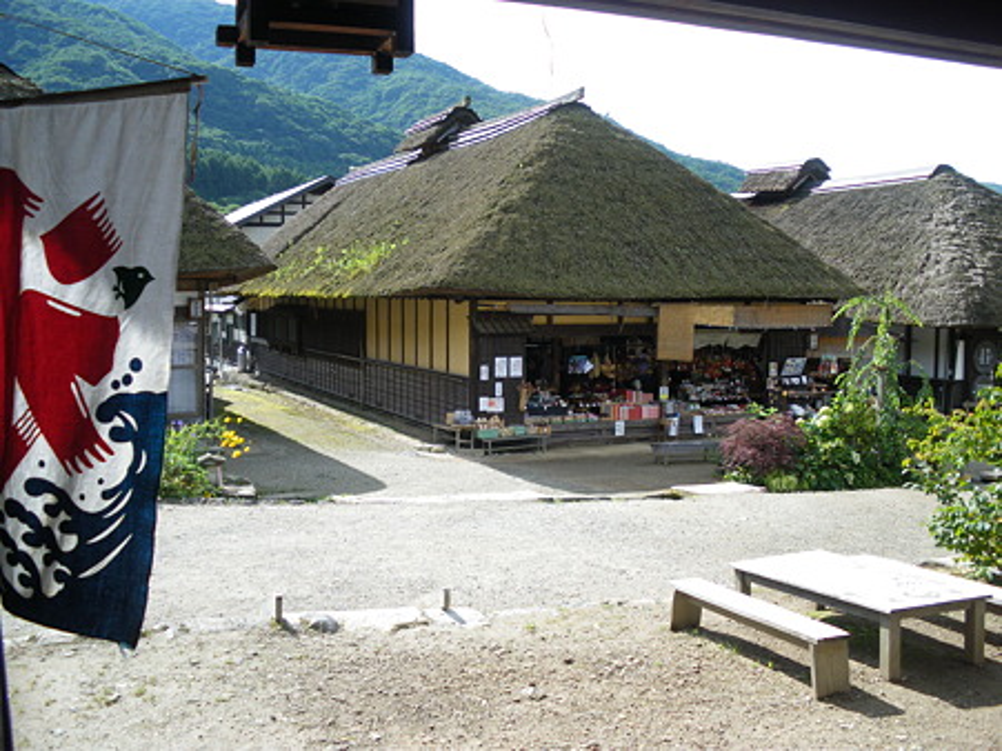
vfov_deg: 39.6
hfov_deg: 51.4
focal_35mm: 36
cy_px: 376
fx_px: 1042
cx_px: 501
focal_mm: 6.3
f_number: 3.5
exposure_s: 1/320
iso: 64
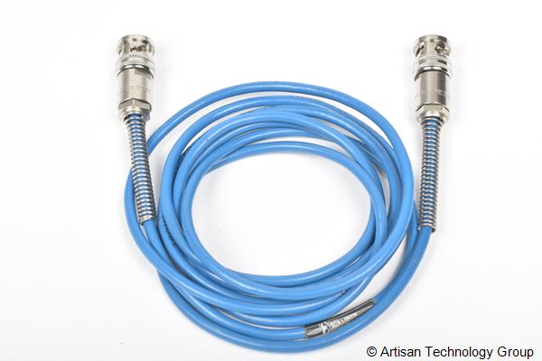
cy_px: 180
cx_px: 271
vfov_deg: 16.6
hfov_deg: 24.6
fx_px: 1242
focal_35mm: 82
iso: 200
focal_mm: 55
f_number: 13
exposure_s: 1/200
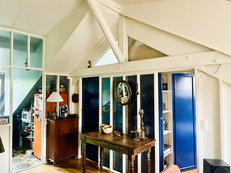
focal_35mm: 26
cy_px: 86
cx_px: 116
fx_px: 174
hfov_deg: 67.3
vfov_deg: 53.1
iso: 640
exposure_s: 1/30
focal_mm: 4.2
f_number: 1.6
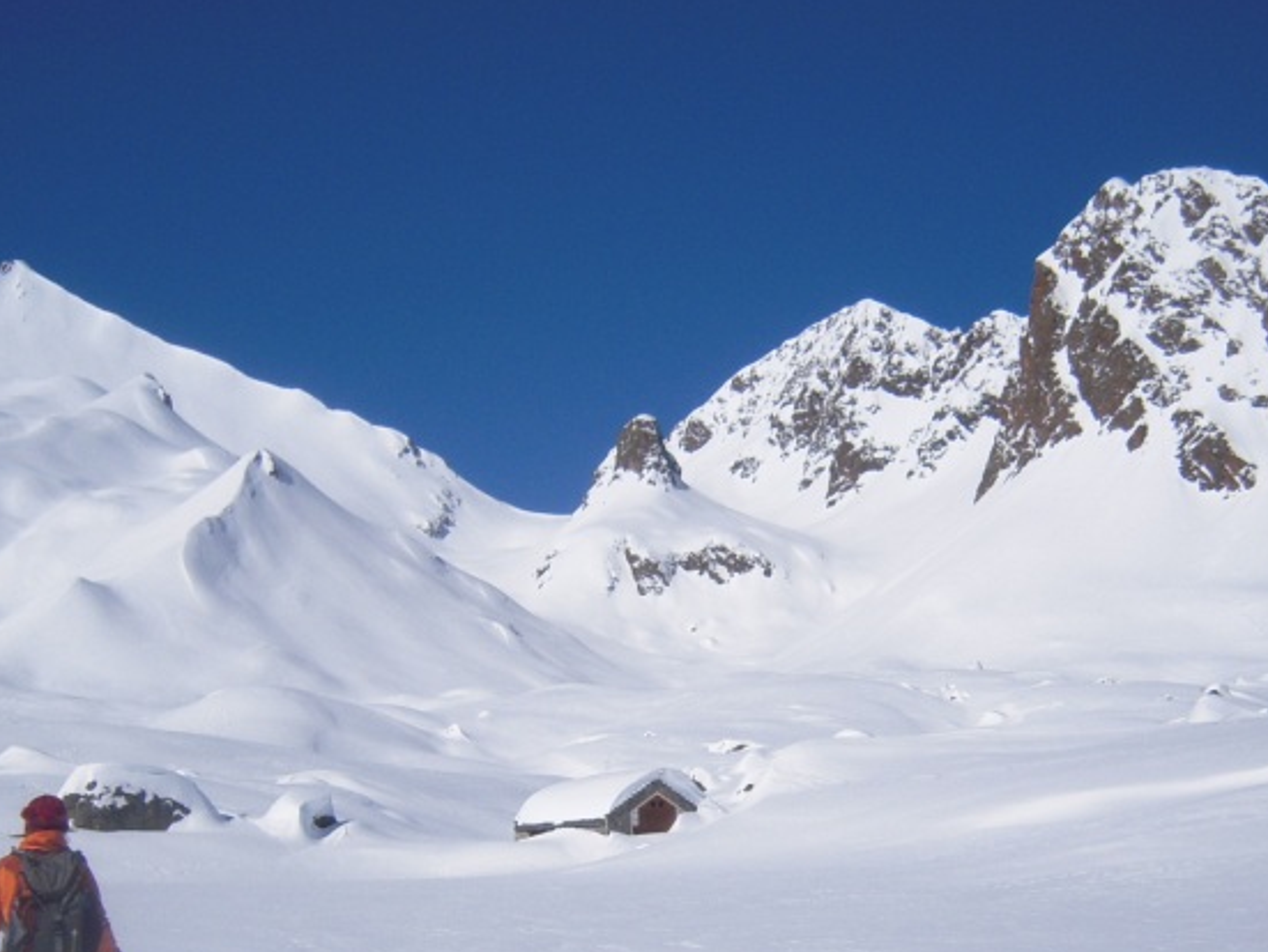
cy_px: 763
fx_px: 1906
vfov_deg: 27.5
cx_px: 773
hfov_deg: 36.6
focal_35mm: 52
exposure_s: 1/1600
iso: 100
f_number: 5.4
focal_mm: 5
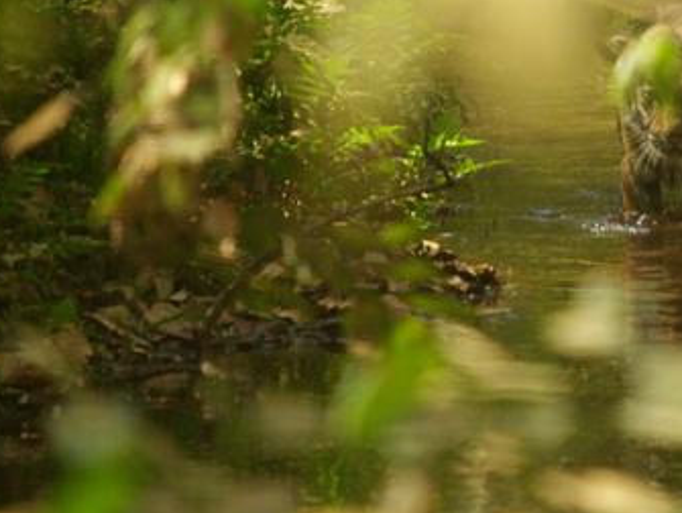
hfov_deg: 1.4
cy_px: 137
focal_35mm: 1376
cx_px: 623
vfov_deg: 1.1
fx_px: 27139
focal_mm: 500
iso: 800
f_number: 6.7
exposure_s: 1/180
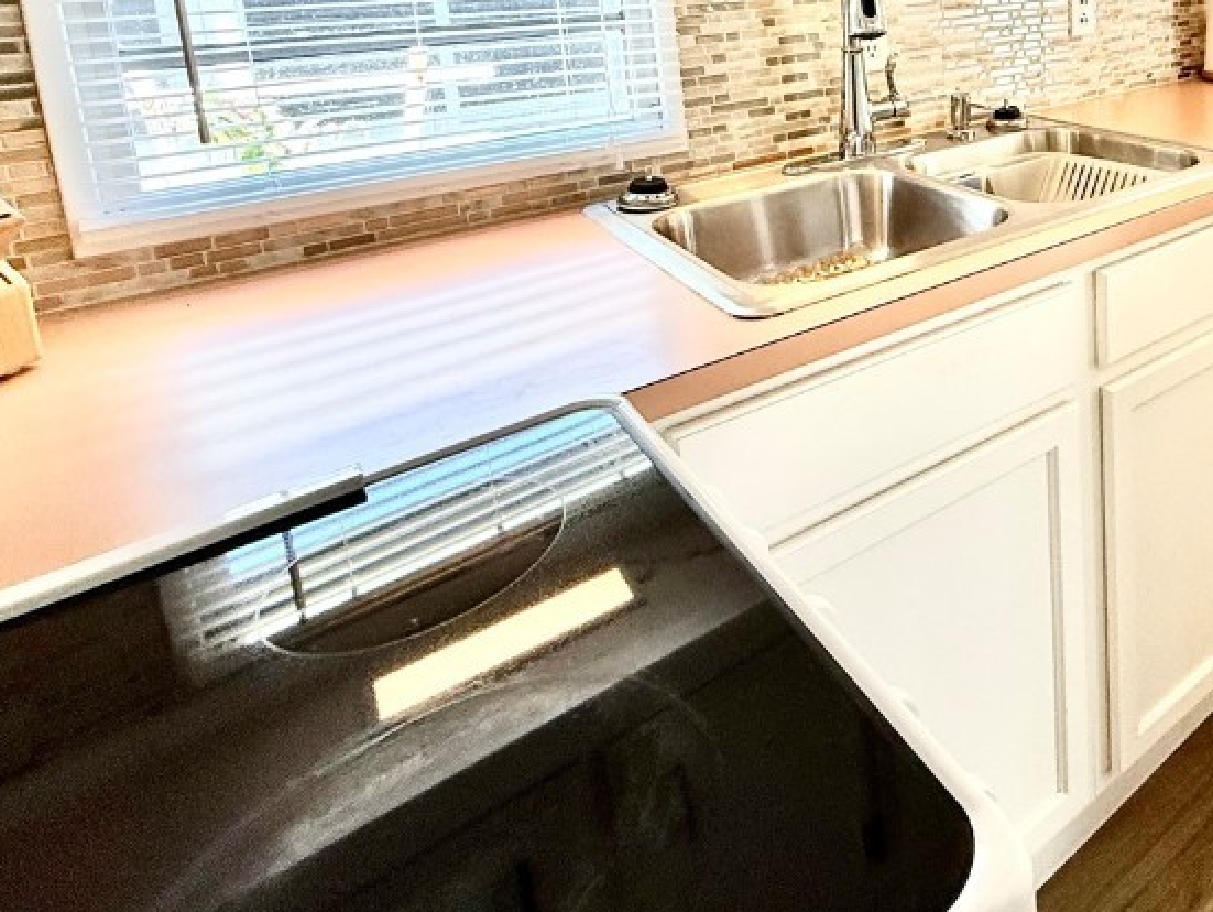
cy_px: 79
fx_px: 912
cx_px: 1050
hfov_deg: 59.2
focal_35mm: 26
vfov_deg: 47.4
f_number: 2.2
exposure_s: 1/120
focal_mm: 2.22
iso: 160
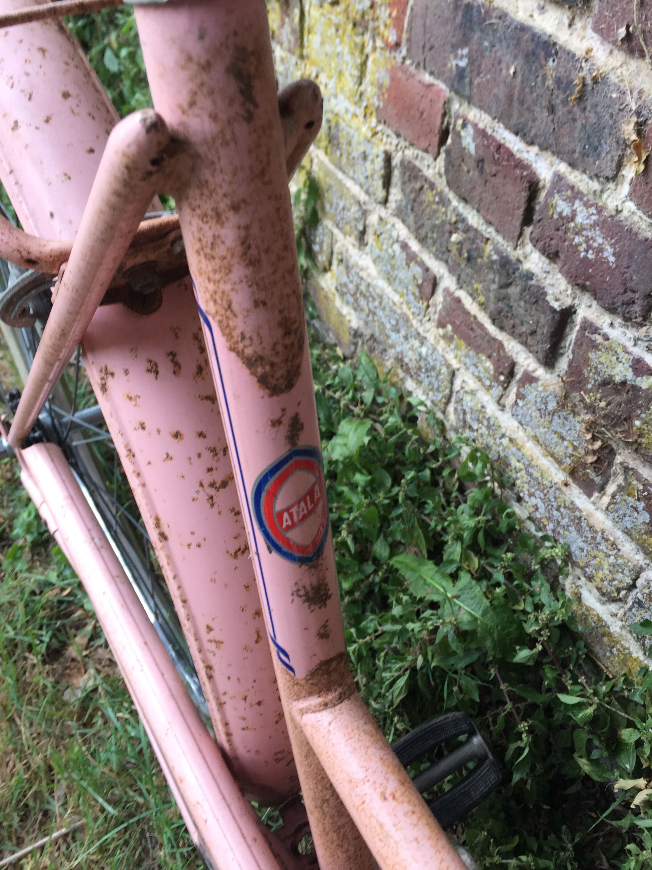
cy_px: 435
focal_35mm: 29
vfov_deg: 61.7
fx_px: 728
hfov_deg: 48.2
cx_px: 326
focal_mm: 4.15
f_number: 2.2
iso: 32
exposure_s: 1/50
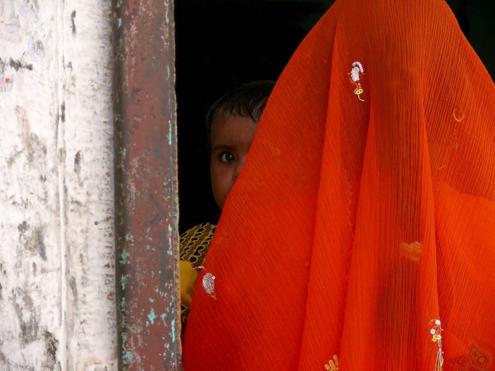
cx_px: 248
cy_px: 186
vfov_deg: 8.3
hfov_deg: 11.0
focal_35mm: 179
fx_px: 2560
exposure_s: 1/200
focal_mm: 37.8
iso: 100
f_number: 3.6
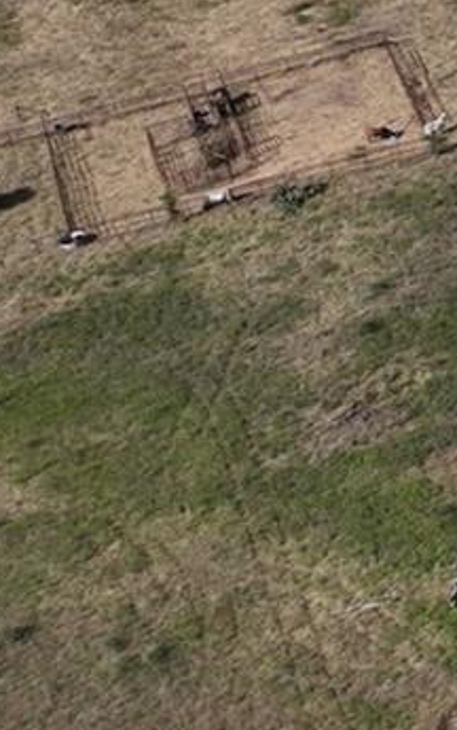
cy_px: -239
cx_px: 2021
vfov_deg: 13.3
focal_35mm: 151
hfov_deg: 6.4
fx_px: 3005
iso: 100
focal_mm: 12.29
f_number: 2.8
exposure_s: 1/2500
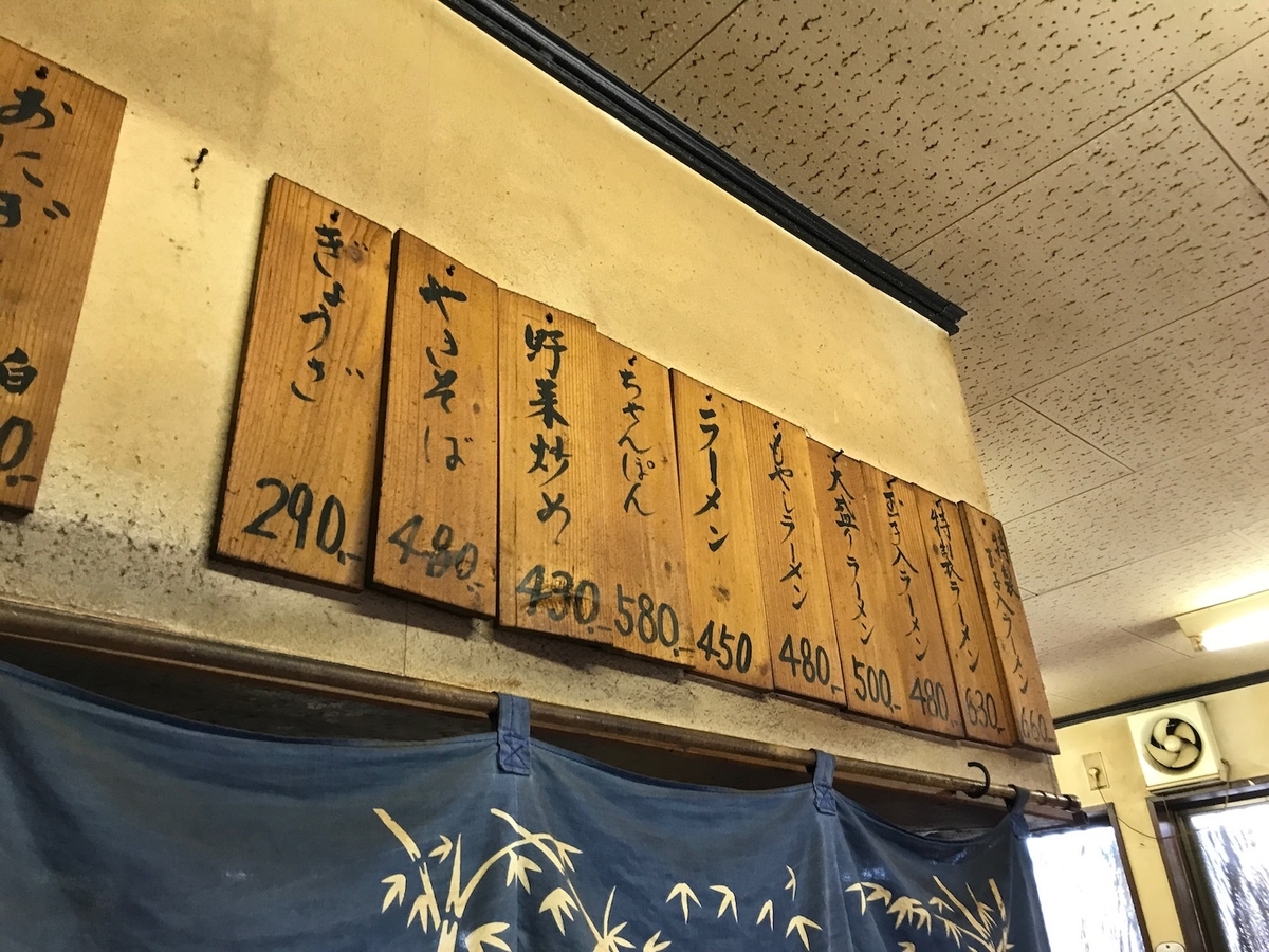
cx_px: 634
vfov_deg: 49.7
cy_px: 476
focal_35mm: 28
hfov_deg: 63.4
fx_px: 1026
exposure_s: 1/20
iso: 40
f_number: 1.8
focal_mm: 3.99
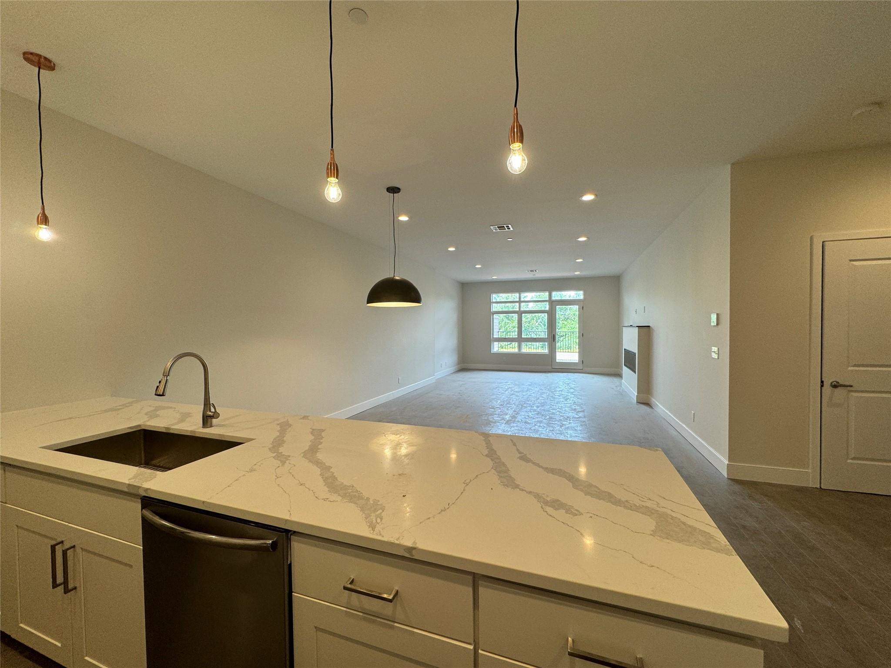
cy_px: 334
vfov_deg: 85.7
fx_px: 360
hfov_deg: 102.1
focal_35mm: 14
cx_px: 446
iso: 80
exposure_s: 1/120
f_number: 2.2
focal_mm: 2.22
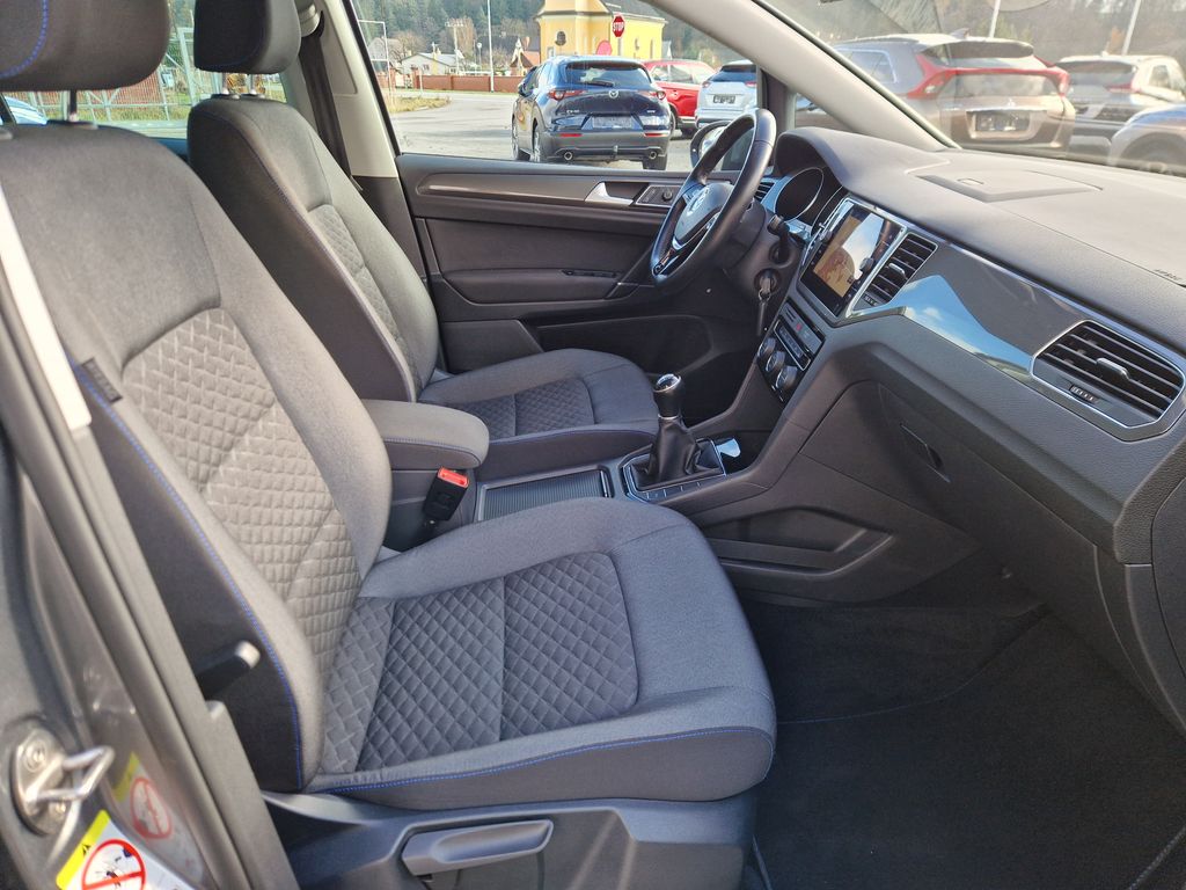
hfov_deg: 73.9
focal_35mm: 23
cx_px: 593
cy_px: 445
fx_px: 788
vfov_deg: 58.9
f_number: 1.8
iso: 50
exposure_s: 1/180
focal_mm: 5.4
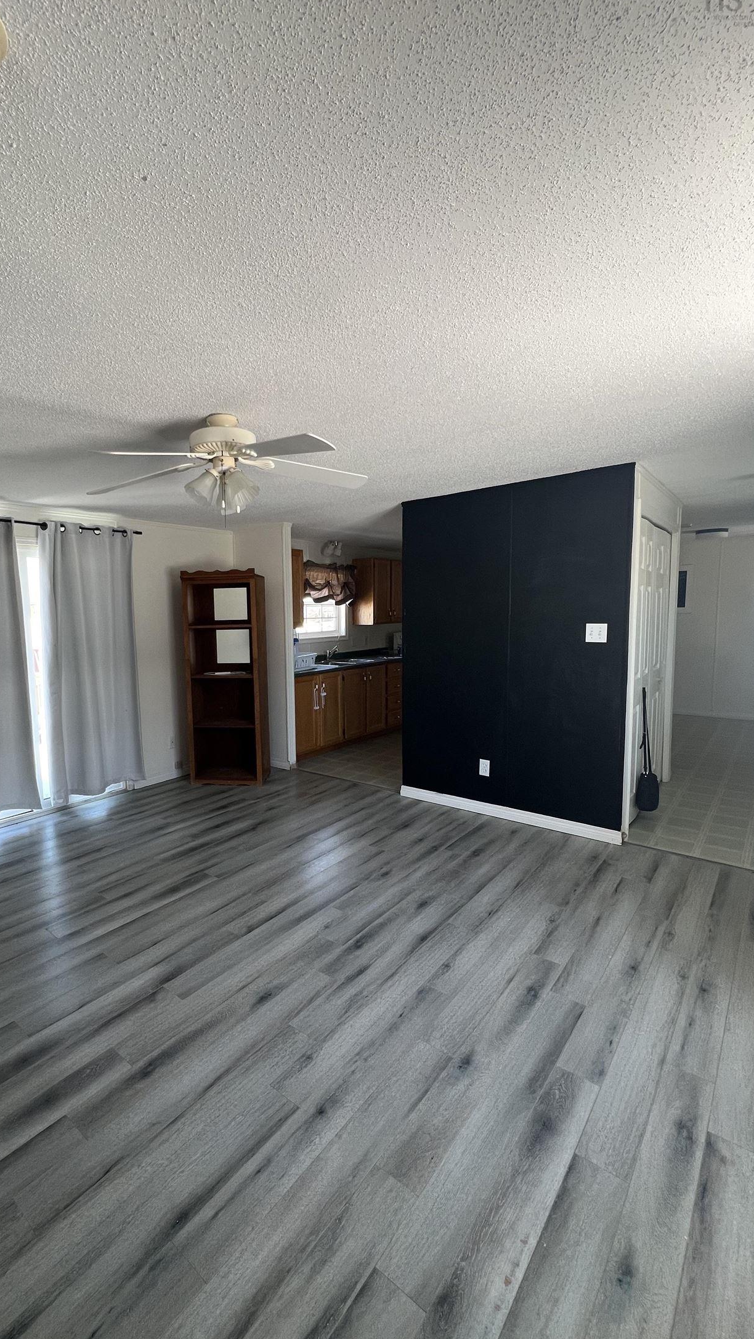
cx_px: 278
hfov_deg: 69.3
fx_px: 533
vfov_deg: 103.0
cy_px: 675
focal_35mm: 15
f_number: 1.8
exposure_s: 1/99
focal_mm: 1.57
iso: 80
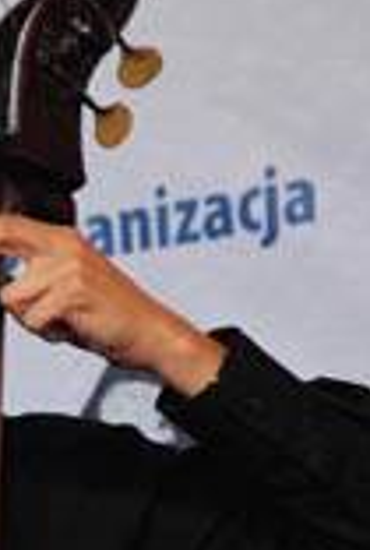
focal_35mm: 539
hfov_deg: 2.6
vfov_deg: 3.8
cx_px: -153
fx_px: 8261
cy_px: 374
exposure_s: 1/60
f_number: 5.6
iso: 1250
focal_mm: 125
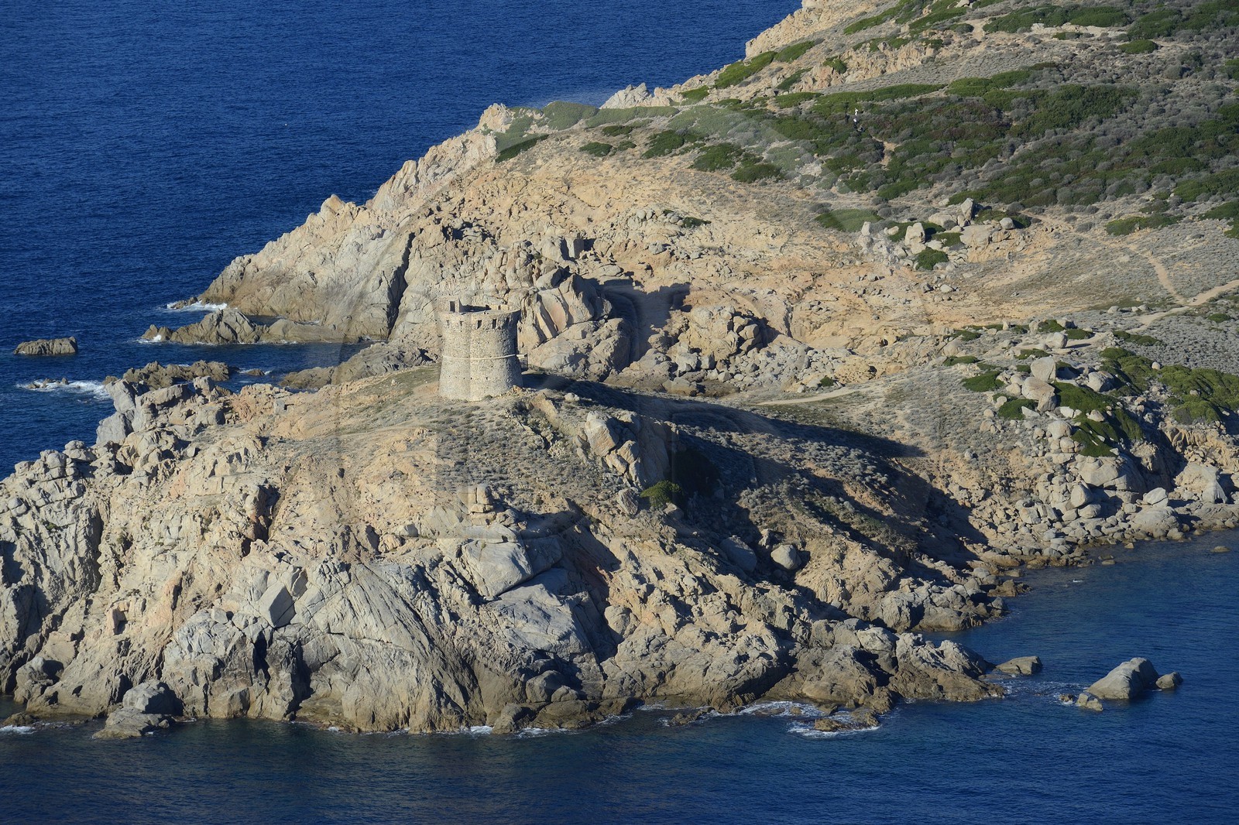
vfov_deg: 6.9
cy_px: 412
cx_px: 620
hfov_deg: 10.3
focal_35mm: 200
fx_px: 6881
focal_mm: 200
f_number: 10
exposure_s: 1/1000
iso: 400
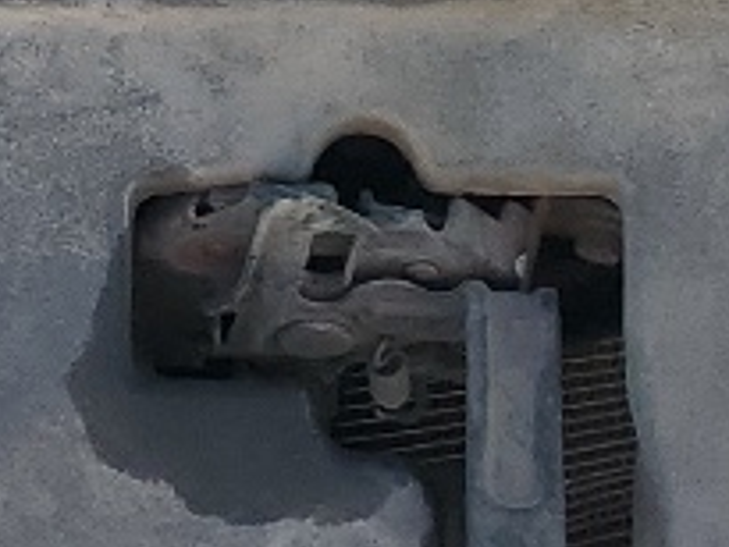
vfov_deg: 6.3
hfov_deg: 9.7
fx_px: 4278
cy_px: -1456
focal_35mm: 203
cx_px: 448
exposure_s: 1/1000
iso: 50
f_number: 1.5
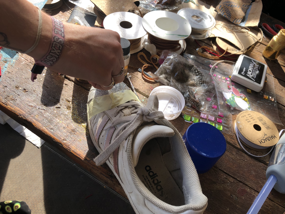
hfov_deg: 63.4
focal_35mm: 28
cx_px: 142
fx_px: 231
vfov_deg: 49.7
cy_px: 107
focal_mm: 4
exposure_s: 1/727
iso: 20
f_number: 1.8
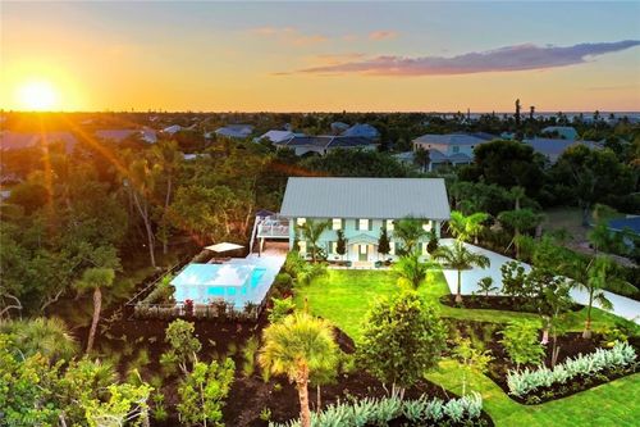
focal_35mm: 28
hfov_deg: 65.5
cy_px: 214
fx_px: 498
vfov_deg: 46.4
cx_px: 320
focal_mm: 10.26
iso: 100
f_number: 4.5
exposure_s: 1/160
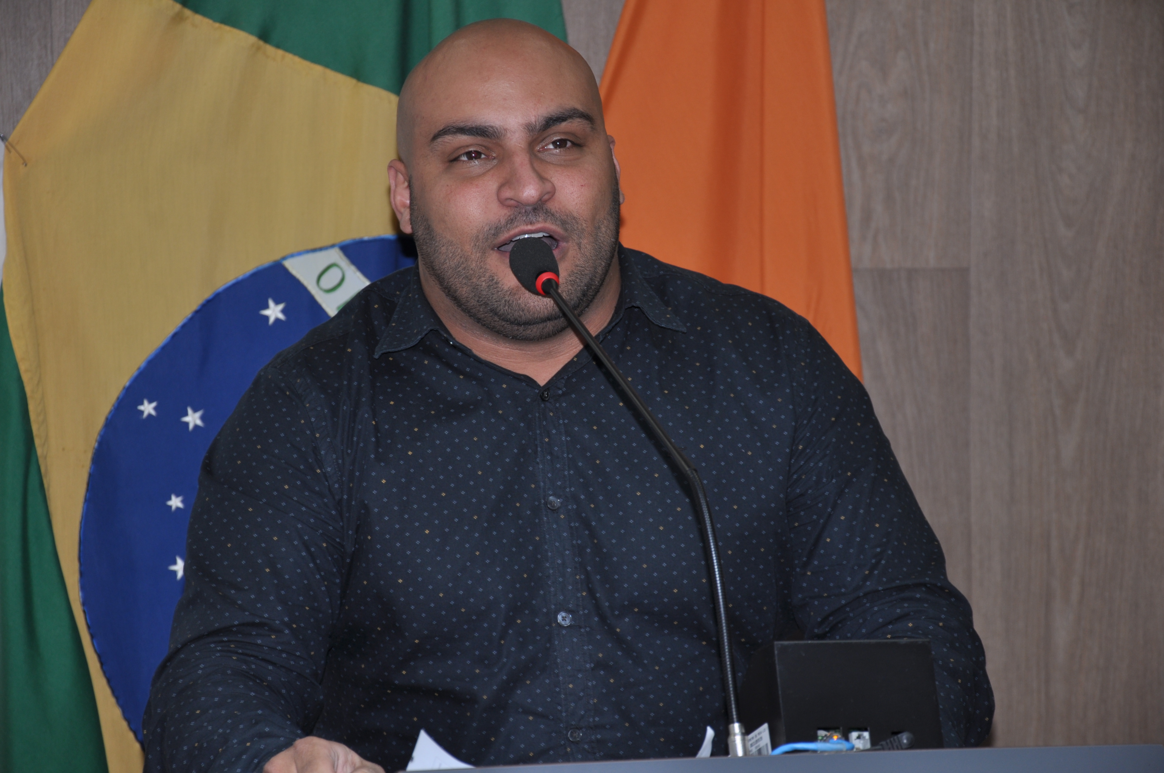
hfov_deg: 16.1
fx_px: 4117
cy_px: 386
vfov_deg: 10.7
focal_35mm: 128
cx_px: 582
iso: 200
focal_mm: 85
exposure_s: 1/60
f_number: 5.6
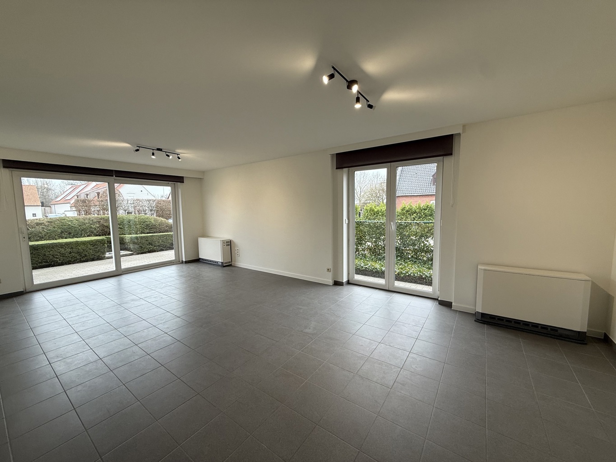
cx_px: 308
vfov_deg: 85.7
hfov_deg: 102.1
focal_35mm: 14
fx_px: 249
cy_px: 231
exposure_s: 1/113
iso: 64
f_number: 2.2
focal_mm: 2.22
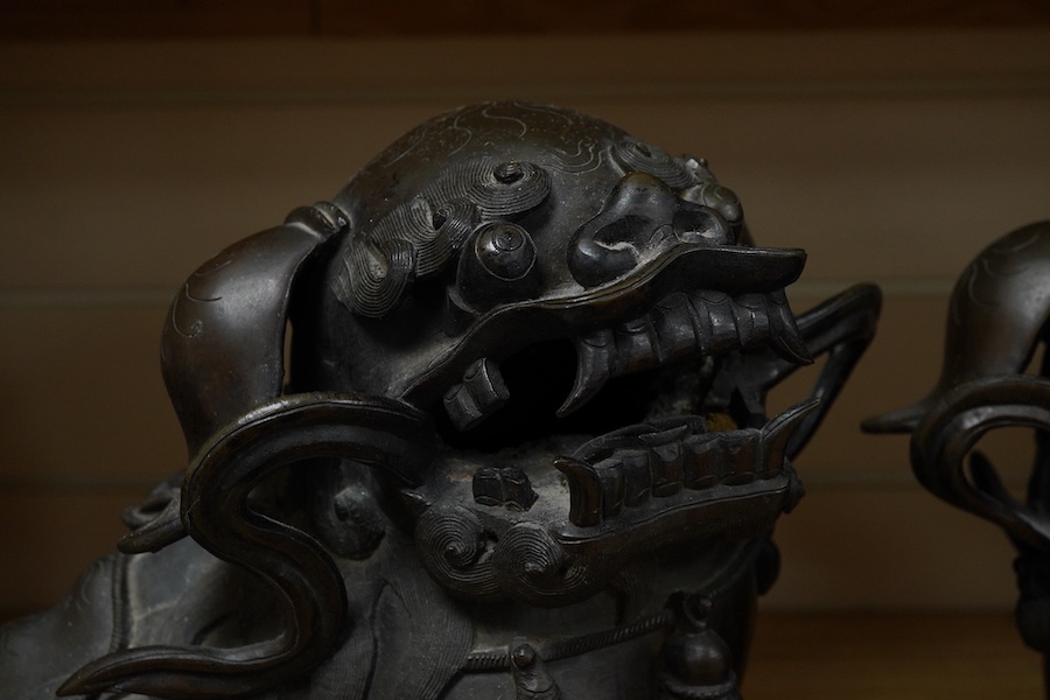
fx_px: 1312
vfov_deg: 29.9
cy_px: 350
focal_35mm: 45
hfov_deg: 43.6
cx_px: 525
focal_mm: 30
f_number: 10
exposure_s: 1/125
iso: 1250
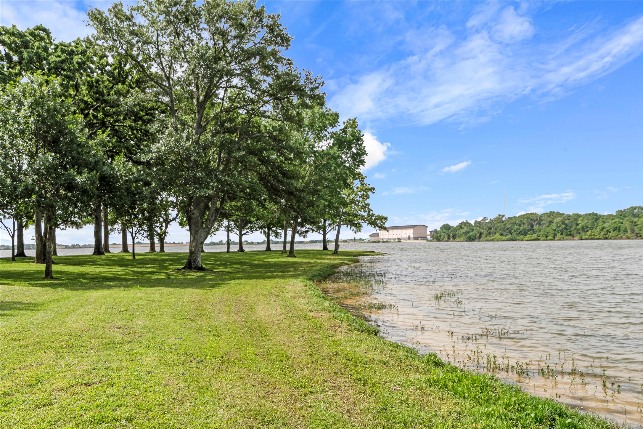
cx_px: 322
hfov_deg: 61.9
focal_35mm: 30
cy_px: 214
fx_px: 536
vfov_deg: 43.6
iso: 100
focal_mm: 20
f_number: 9
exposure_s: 1/400
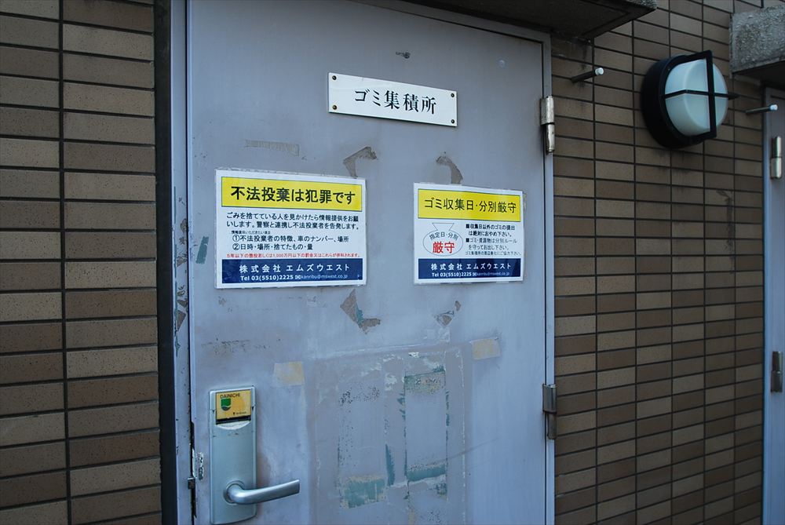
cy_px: 262
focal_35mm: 27
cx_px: 392
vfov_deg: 48.0
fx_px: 589
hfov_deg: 67.3
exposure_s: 1/200
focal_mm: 18
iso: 100
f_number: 4.2
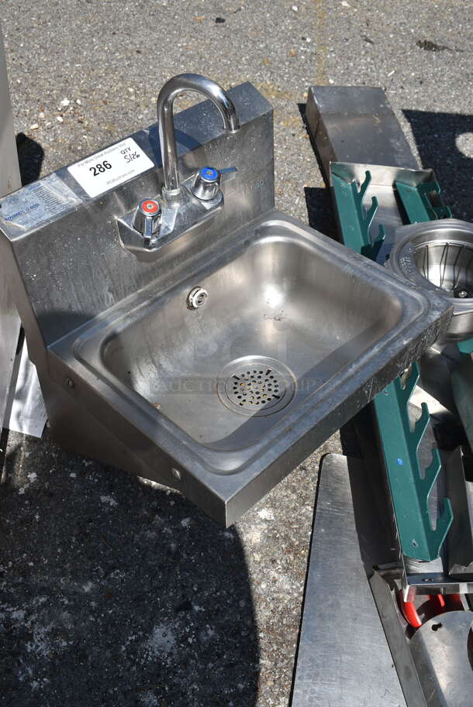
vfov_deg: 53.1
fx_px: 708
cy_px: 354
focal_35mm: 36
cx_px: 236
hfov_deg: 36.9
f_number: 9
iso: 100
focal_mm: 24
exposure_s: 1/320
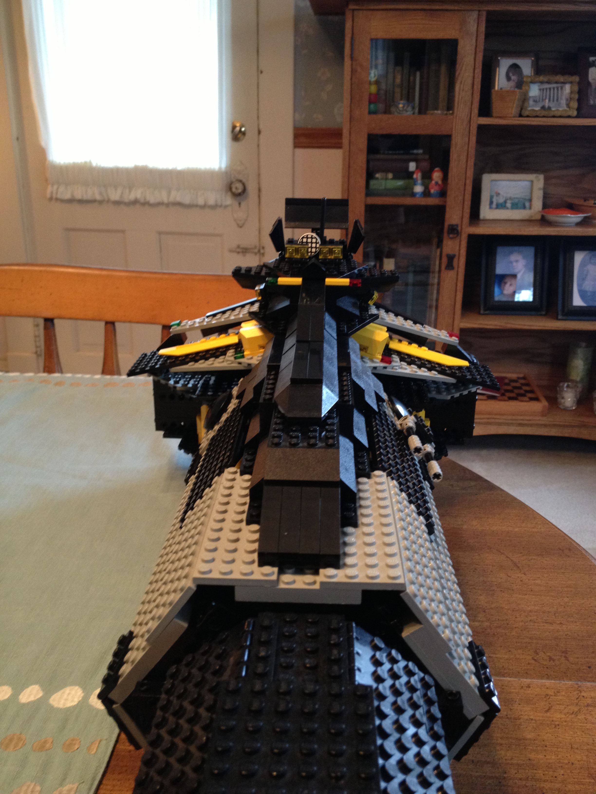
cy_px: 397
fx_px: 803
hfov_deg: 40.7
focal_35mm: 35
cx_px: 298
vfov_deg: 52.6
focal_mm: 4.28
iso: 200
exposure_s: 1/20
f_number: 2.4
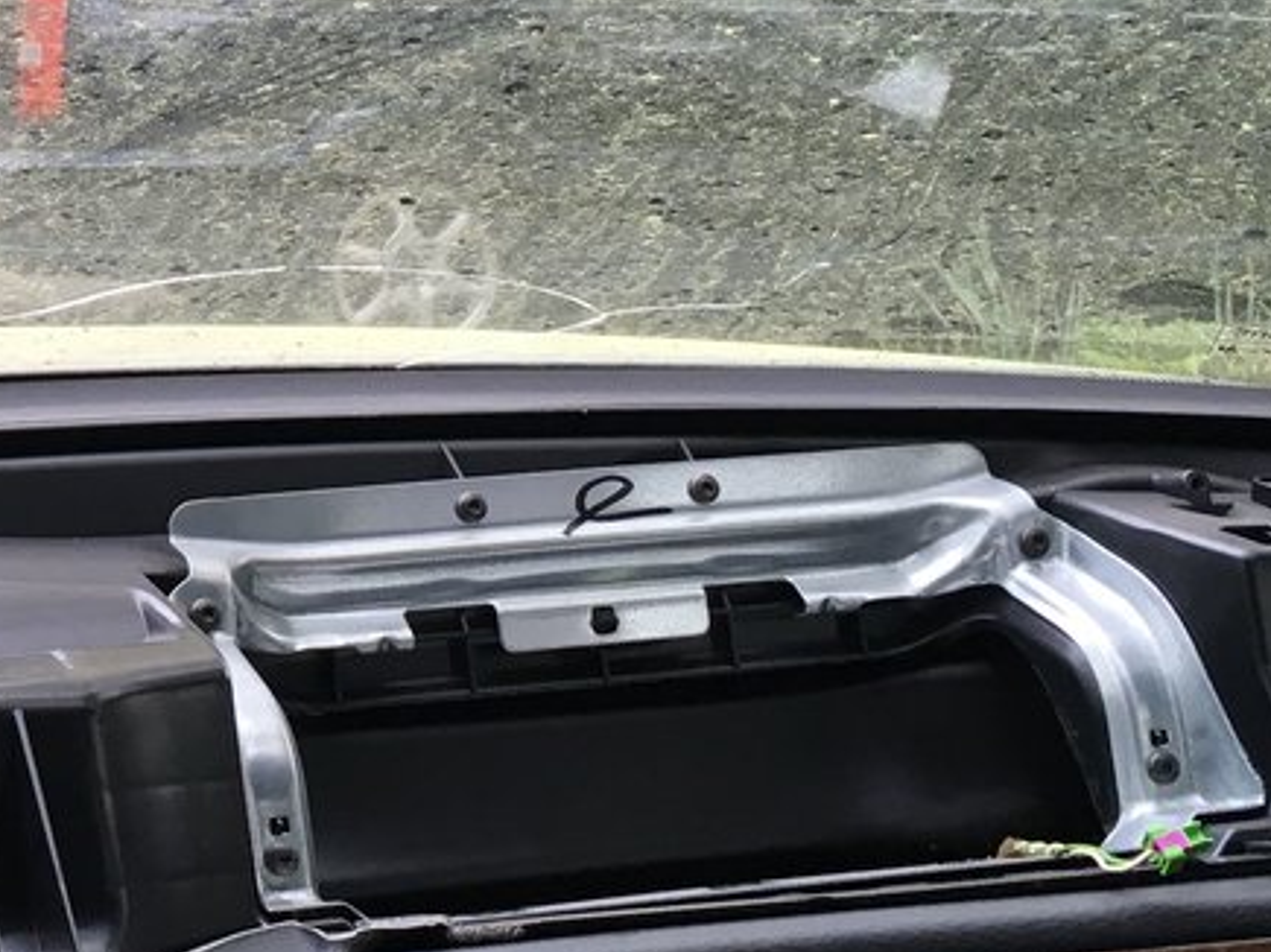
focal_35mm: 80
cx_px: -137
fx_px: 2937
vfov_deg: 18.2
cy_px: 137
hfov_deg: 22.9
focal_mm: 4.15
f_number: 2.2
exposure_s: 1/40
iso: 25
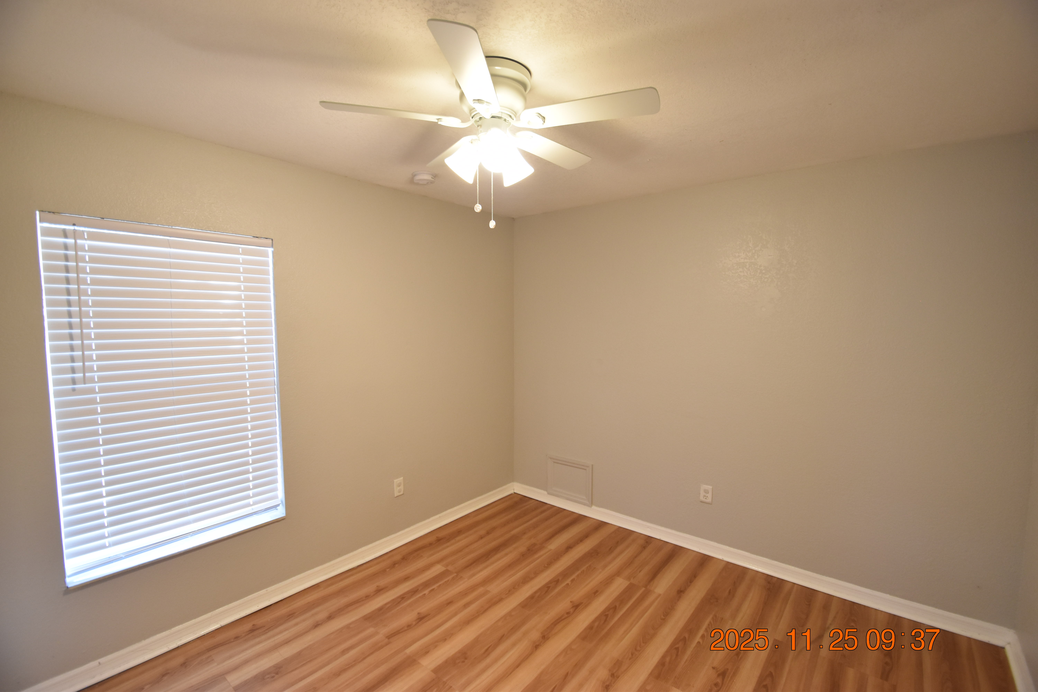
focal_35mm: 15
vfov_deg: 77.3
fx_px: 432
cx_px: 519
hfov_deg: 100.4
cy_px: 346
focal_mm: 10
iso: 800
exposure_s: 1/45
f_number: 3.5
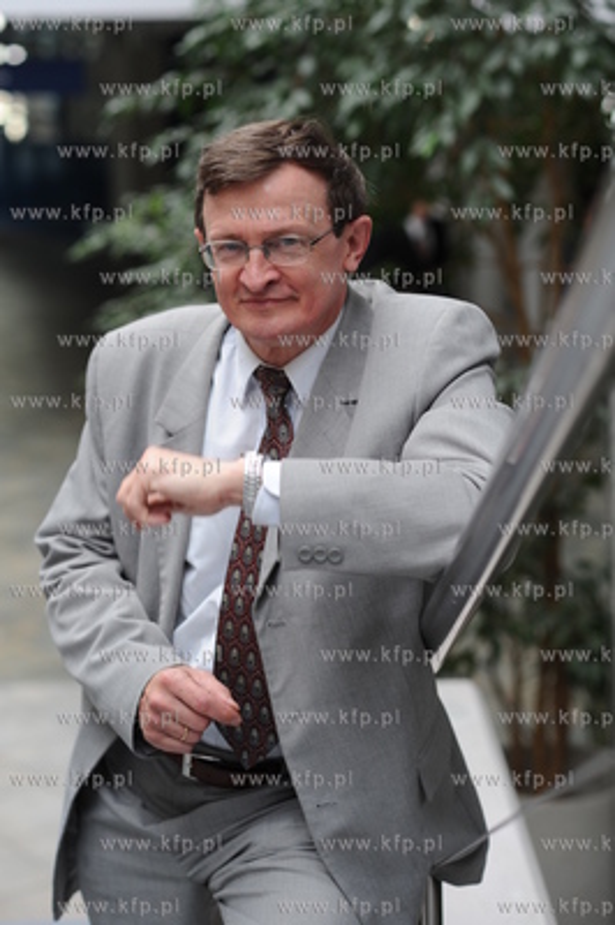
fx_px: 2182
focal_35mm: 85
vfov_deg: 23.9
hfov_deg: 16.0
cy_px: 462
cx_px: 308
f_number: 4
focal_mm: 85
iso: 400
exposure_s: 1/200
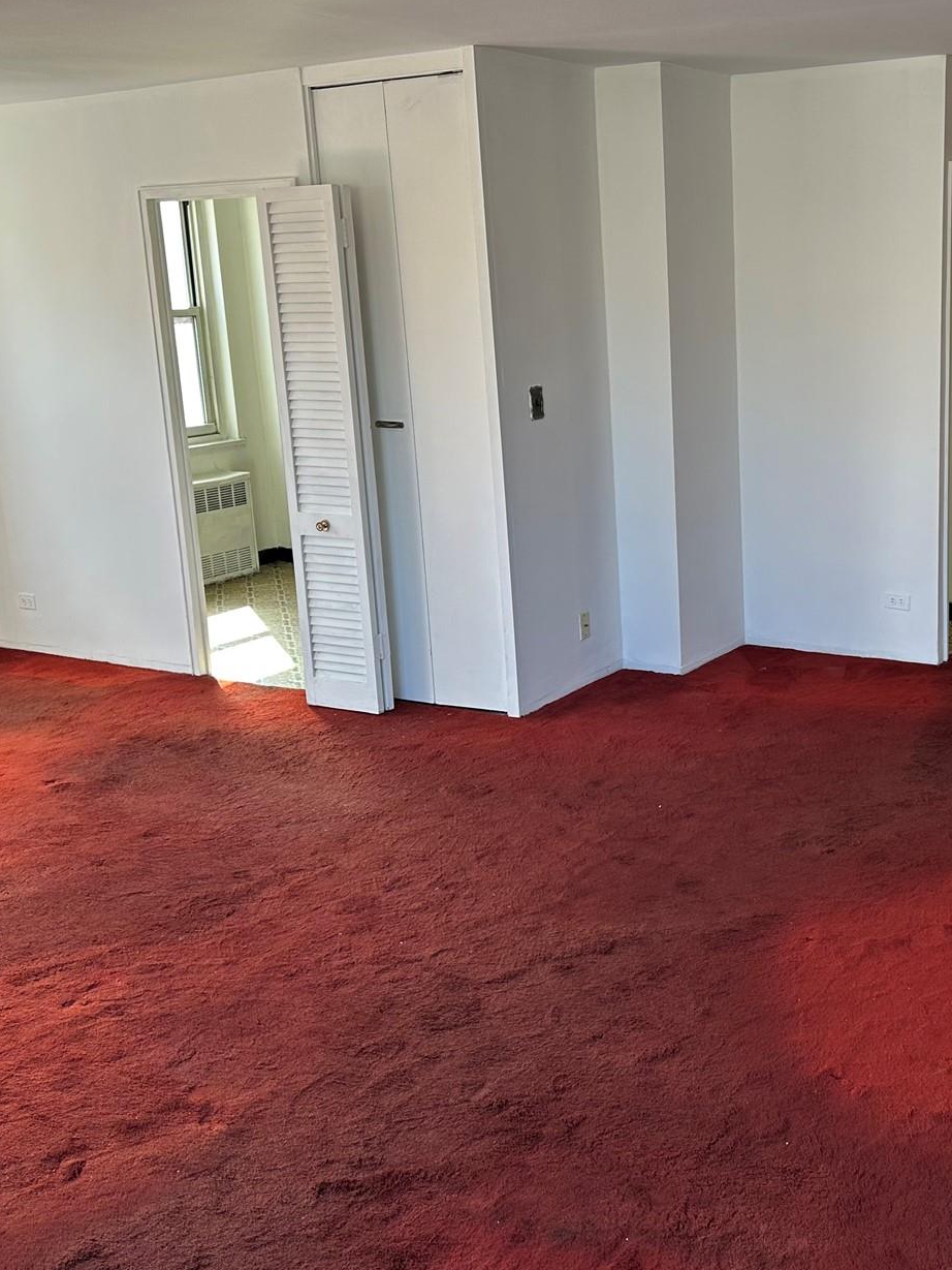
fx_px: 1467
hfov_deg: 35.4
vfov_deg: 46.8
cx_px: 679
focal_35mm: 40
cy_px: 616
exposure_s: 1/120
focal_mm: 6.86
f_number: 1.78
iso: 80
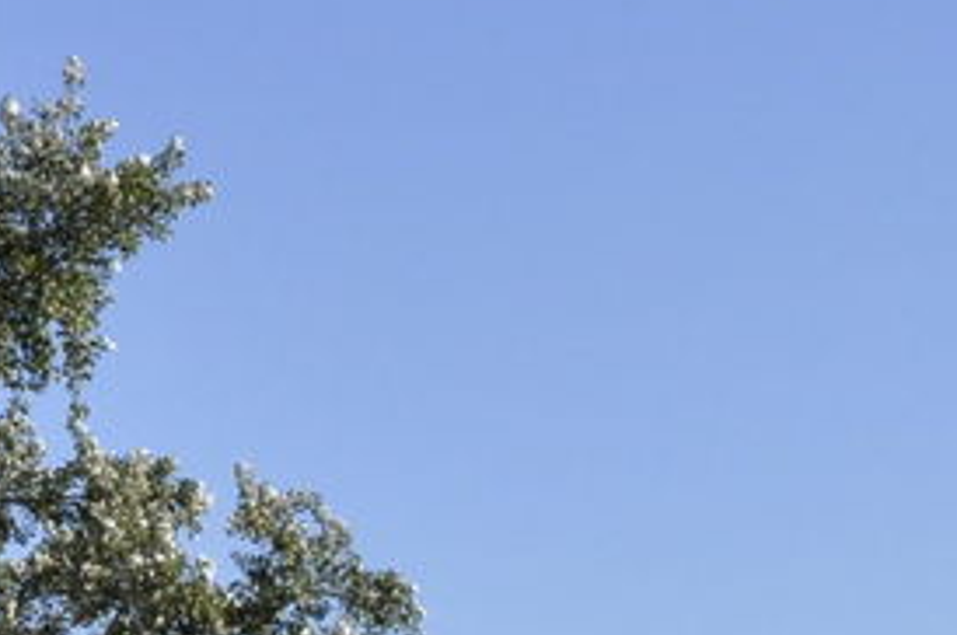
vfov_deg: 5.4
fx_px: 6691
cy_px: 1151
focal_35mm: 252
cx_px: 976
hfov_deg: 8.1
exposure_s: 1/800
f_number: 14
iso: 800
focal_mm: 34
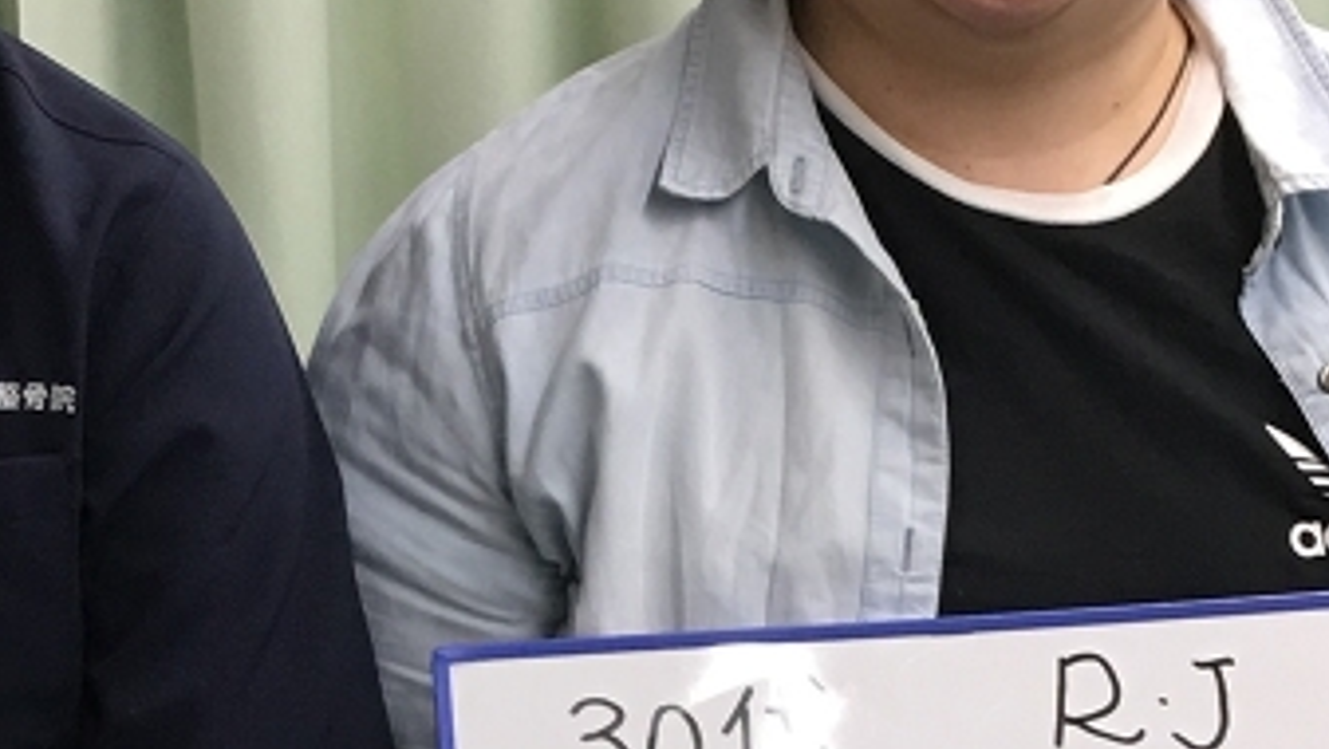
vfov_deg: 10.4
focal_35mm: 115
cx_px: 359
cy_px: 899
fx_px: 4055
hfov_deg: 18.5
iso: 40
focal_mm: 4.2
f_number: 2.2
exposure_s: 1/30
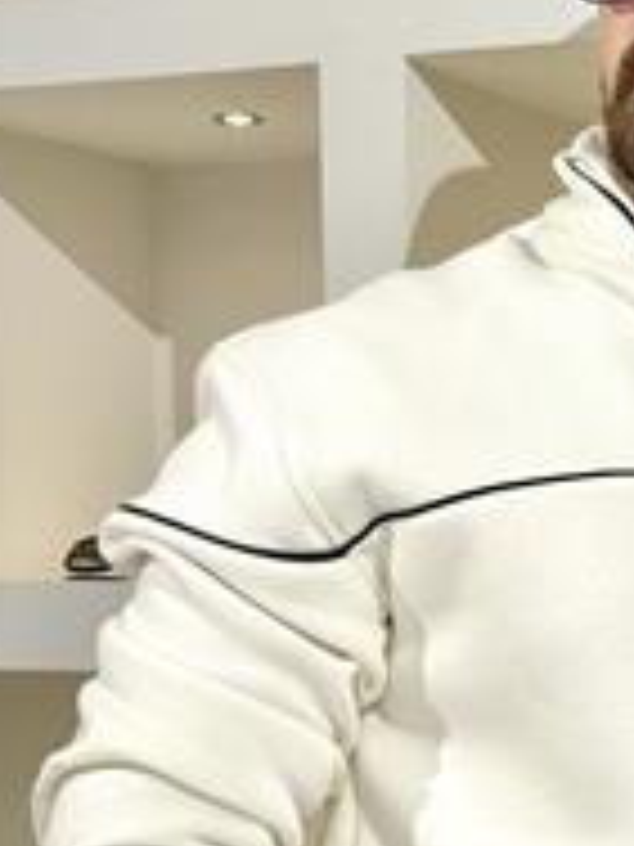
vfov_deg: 16.4
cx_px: 755
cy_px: 742
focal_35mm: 119
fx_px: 2906
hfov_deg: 12.2
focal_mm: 6.76
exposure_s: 1/100
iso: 50
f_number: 1.78
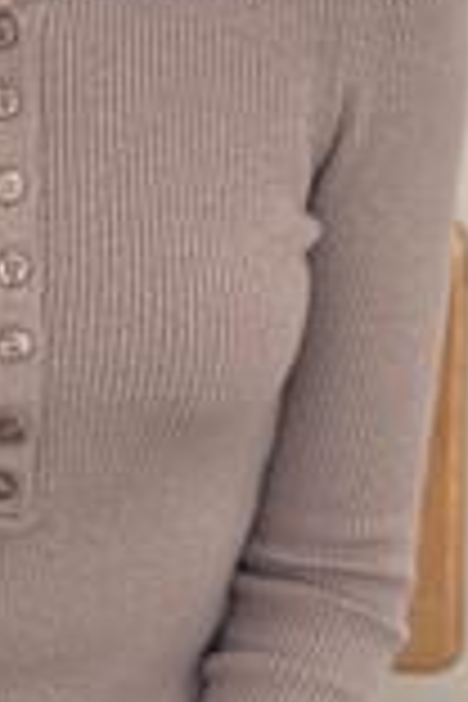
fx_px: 3334
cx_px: 54
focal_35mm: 171
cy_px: 124
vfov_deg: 12.0
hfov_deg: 8.0
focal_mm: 6.76
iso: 100
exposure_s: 1/101
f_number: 1.78
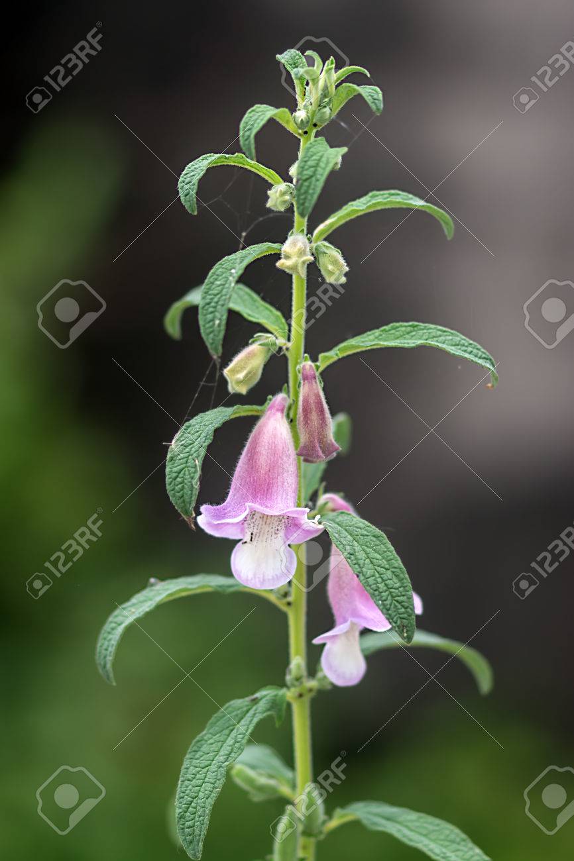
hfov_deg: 9.1
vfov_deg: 13.7
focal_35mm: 150
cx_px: 287
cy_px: 430
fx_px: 3589
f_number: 2.8
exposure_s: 1/1500
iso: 100
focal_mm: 100
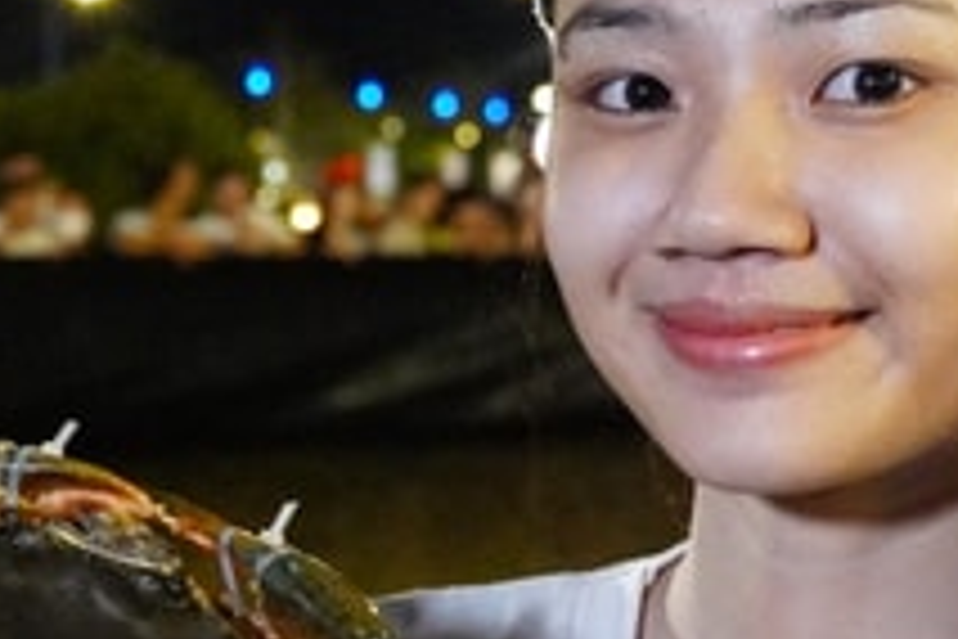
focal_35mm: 133
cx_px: 801
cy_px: 315
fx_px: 3546
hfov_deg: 15.3
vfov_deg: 10.3
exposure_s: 1/100
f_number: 5.6
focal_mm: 35
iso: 12800
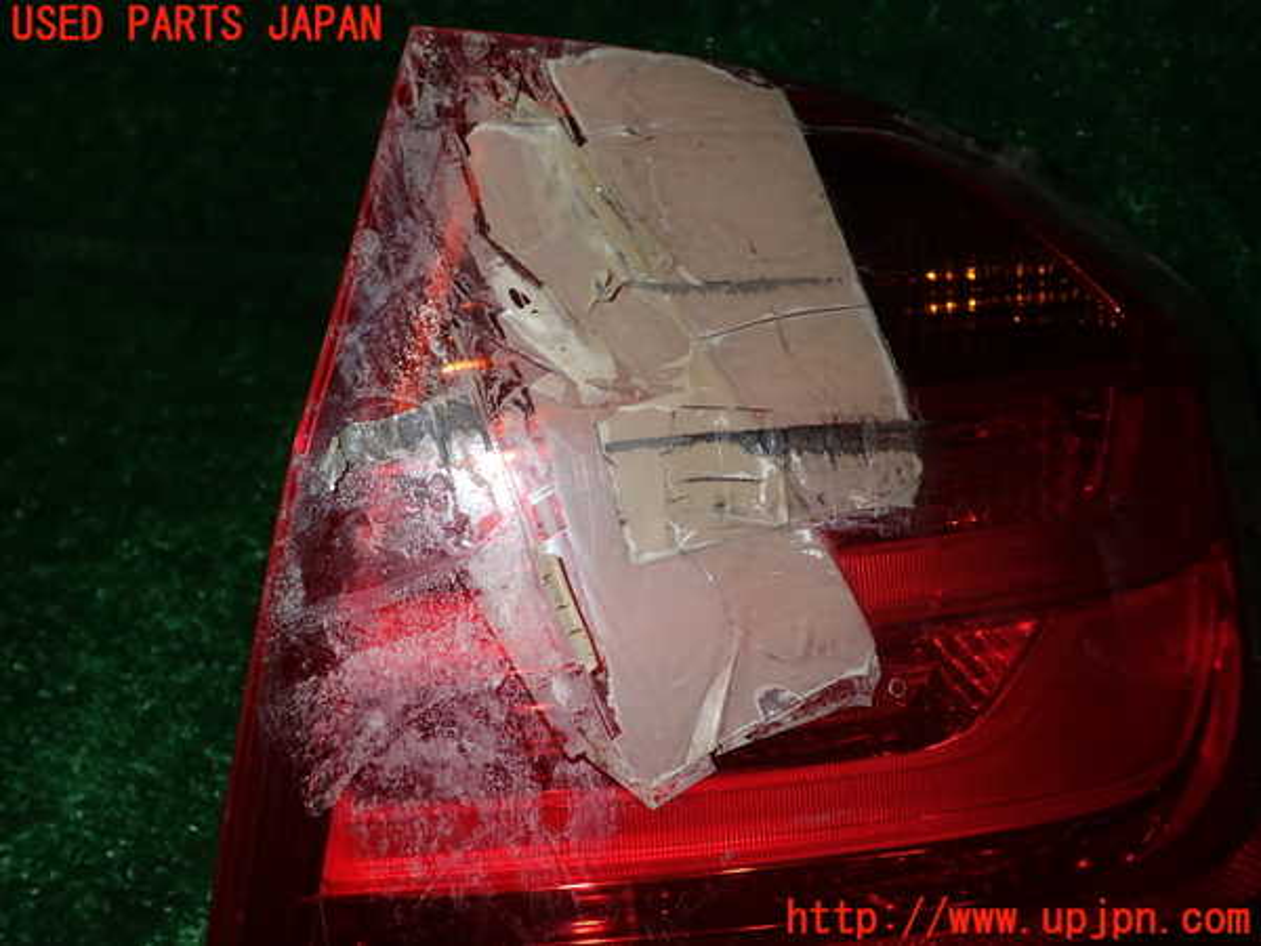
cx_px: 630
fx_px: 1093
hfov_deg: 60.0
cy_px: 473
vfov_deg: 46.8
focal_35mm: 30
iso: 200
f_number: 6.3
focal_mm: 5.4
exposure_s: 1/30
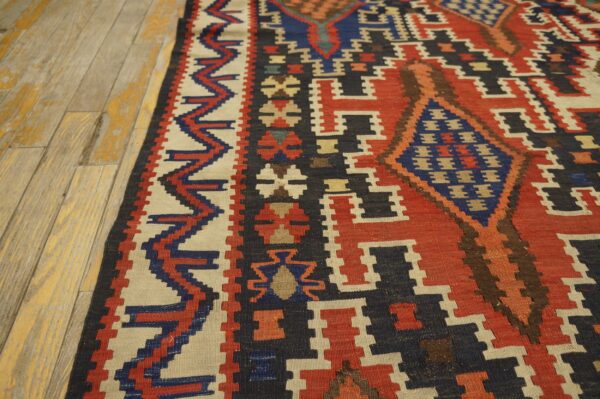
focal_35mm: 27
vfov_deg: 47.9
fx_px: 450
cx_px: 300
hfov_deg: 67.4
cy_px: 200
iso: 1000
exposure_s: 1/60
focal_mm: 18
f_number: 4
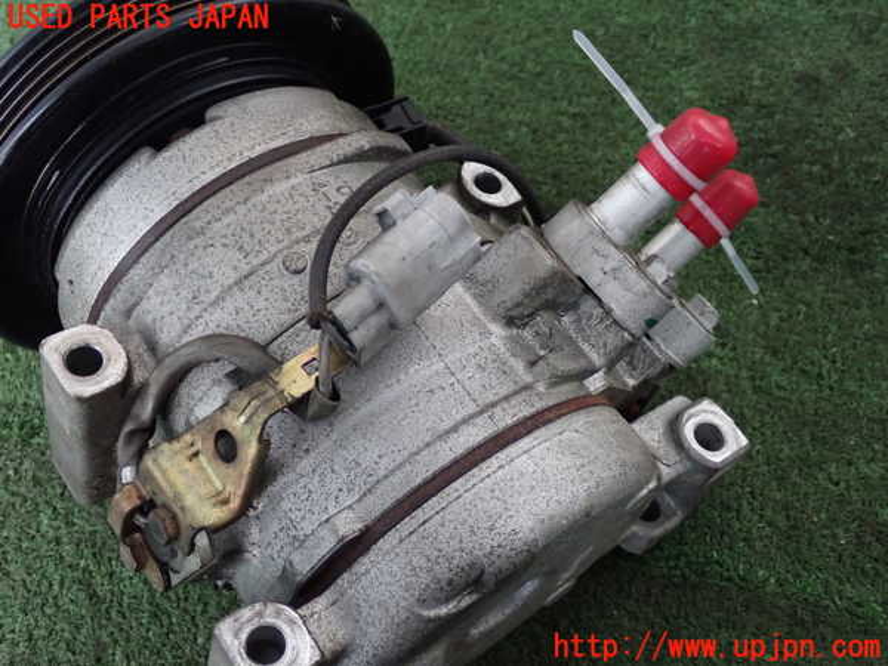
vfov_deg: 32.9
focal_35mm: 44
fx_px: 1129
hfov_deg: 42.9
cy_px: 333
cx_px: 444
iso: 800
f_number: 2.9
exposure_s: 1/25
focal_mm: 7.84
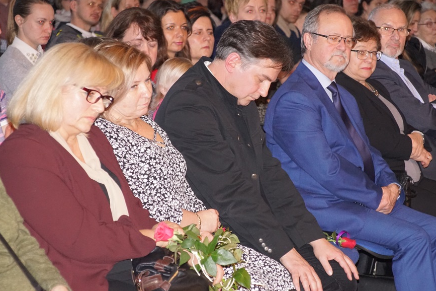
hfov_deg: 11.9
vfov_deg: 7.9
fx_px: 2095
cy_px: 157
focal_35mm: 173
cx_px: 242
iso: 3200
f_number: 5.6
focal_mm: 100
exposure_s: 1/60
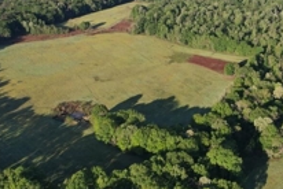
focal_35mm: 48
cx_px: 173
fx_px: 378
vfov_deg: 28.1
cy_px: 75
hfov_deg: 40.8
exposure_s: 1/1250
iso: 100
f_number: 2.8
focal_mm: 8.38
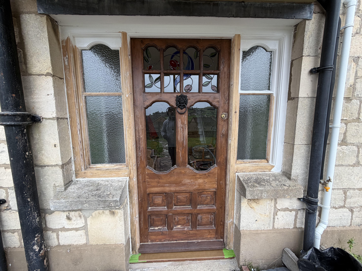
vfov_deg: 85.7
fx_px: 146
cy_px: 136
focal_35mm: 14
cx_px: 181
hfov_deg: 102.1
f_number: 2.2
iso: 50
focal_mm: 2.22
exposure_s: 1/121
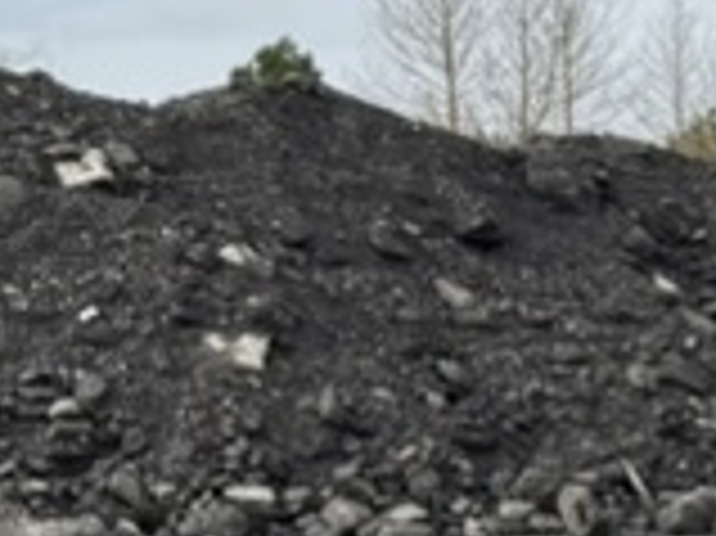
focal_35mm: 155
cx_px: 2013
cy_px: 712
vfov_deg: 9.4
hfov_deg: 10.1
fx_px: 3204
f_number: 1.78
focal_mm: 6.76
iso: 80
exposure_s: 1/1869
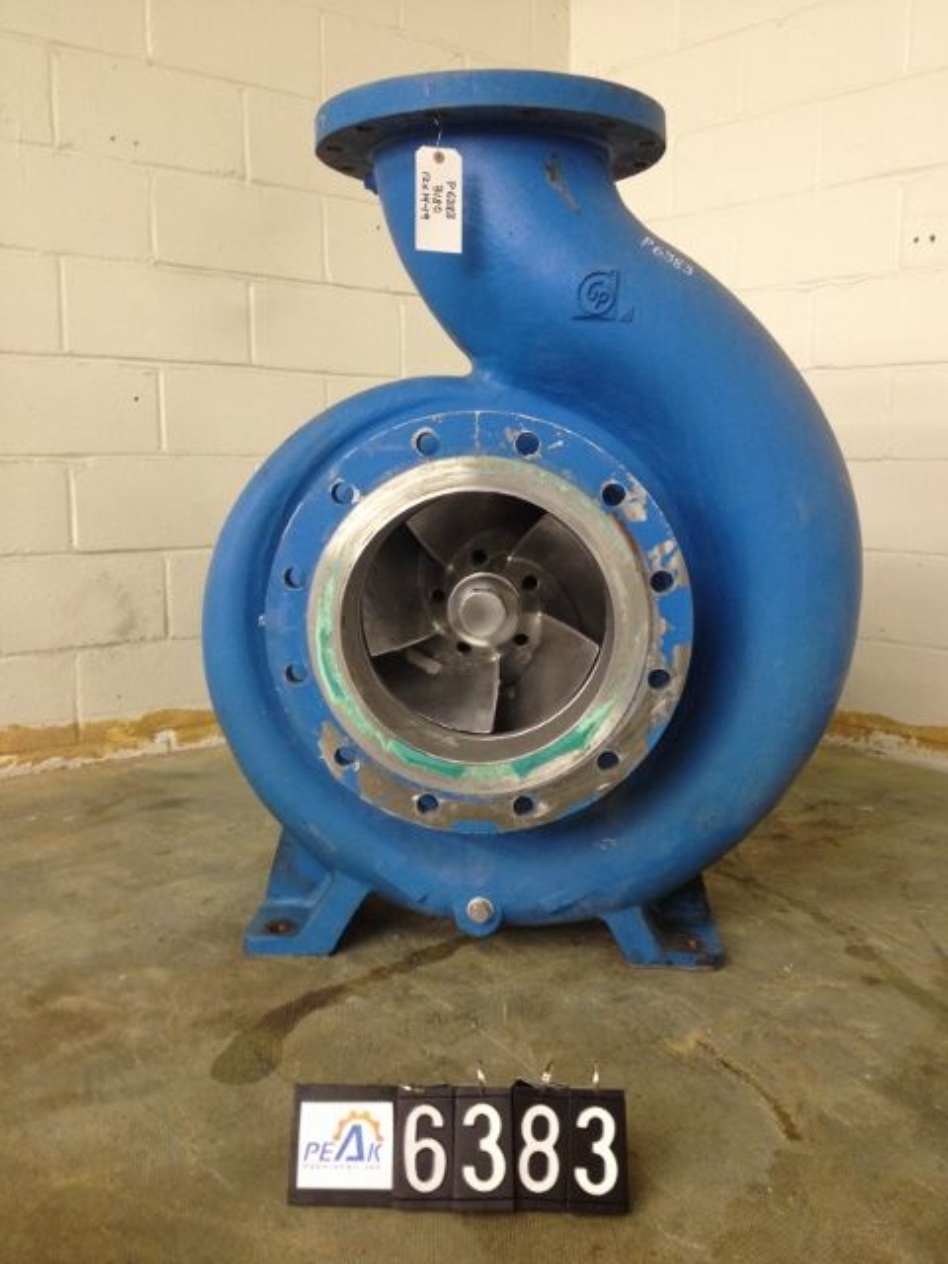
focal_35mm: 35
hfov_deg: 40.7
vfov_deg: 52.6
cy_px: 632
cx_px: 474
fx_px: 1278
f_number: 2.4
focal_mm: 4.28
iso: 125
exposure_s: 1/20
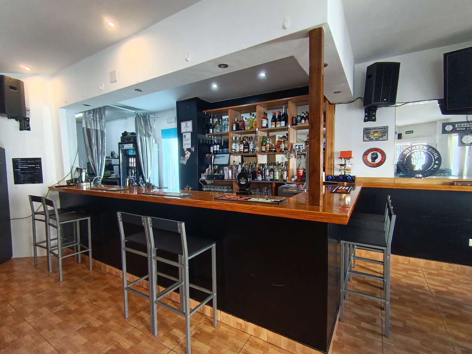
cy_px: 177
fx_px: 232
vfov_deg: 74.7
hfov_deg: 91.0
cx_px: 236
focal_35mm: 17
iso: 705
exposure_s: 1/50
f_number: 2.2
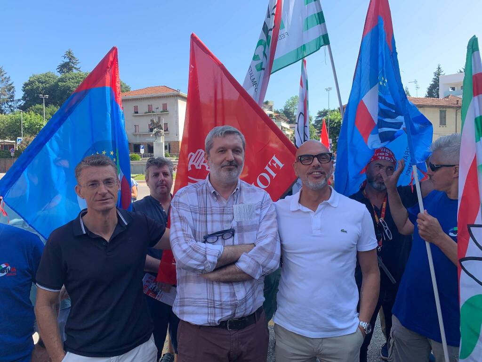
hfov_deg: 67.3
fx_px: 362
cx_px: 241
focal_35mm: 26
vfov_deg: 53.1
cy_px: 181
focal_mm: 4.25
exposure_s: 1/549
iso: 25
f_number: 1.8
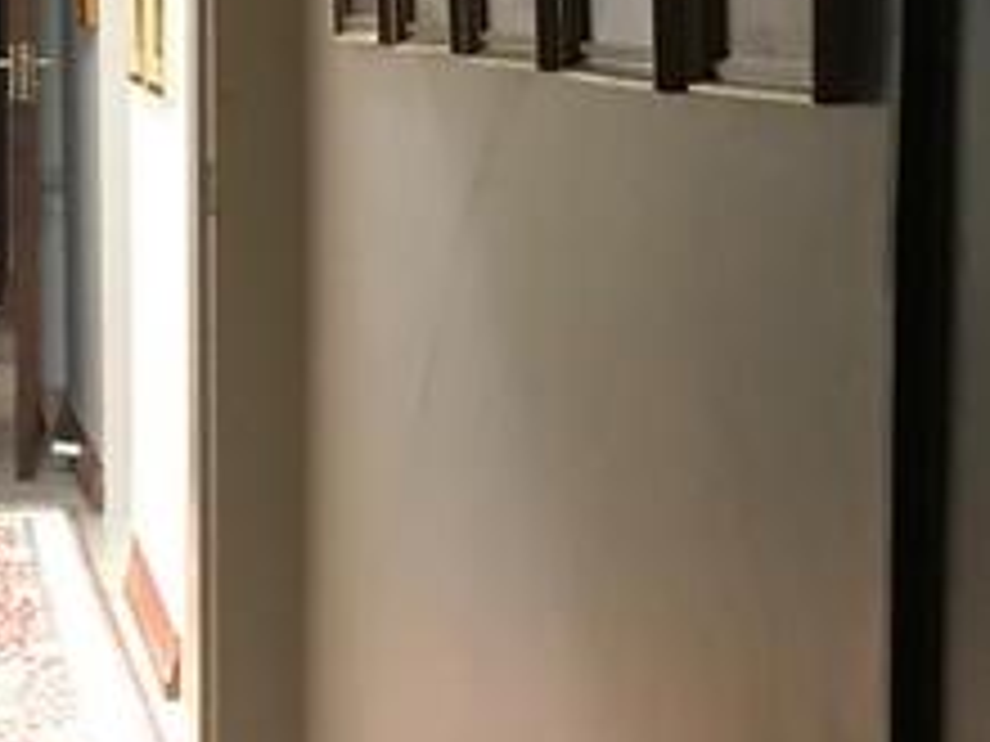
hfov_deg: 19.1
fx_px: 2917
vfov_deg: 14.4
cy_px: 126
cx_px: 184
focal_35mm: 102
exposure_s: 1/9
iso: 100
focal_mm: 3.99
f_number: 1.8
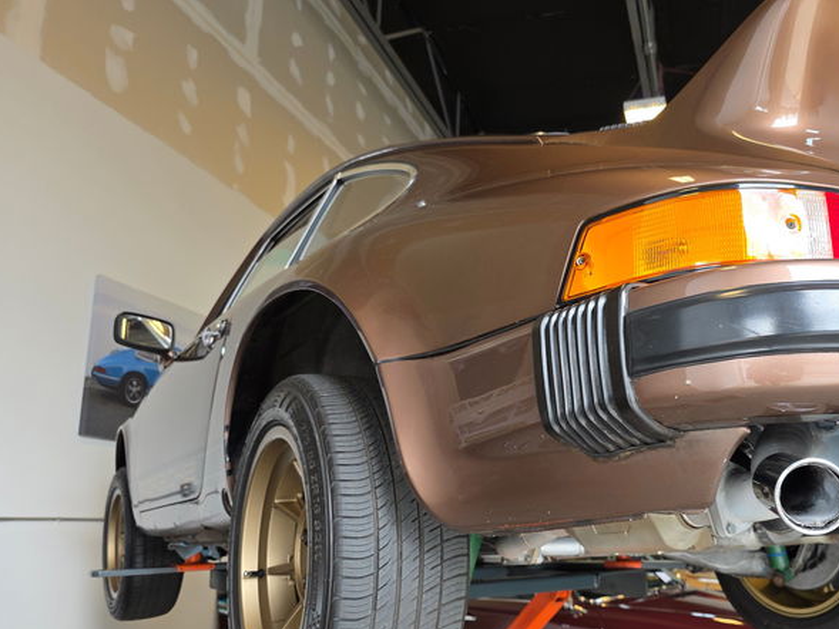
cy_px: 363
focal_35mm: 30
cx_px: 538
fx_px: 727
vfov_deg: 46.7
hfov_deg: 59.0
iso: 80
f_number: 1.7
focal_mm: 6.3
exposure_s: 1/120
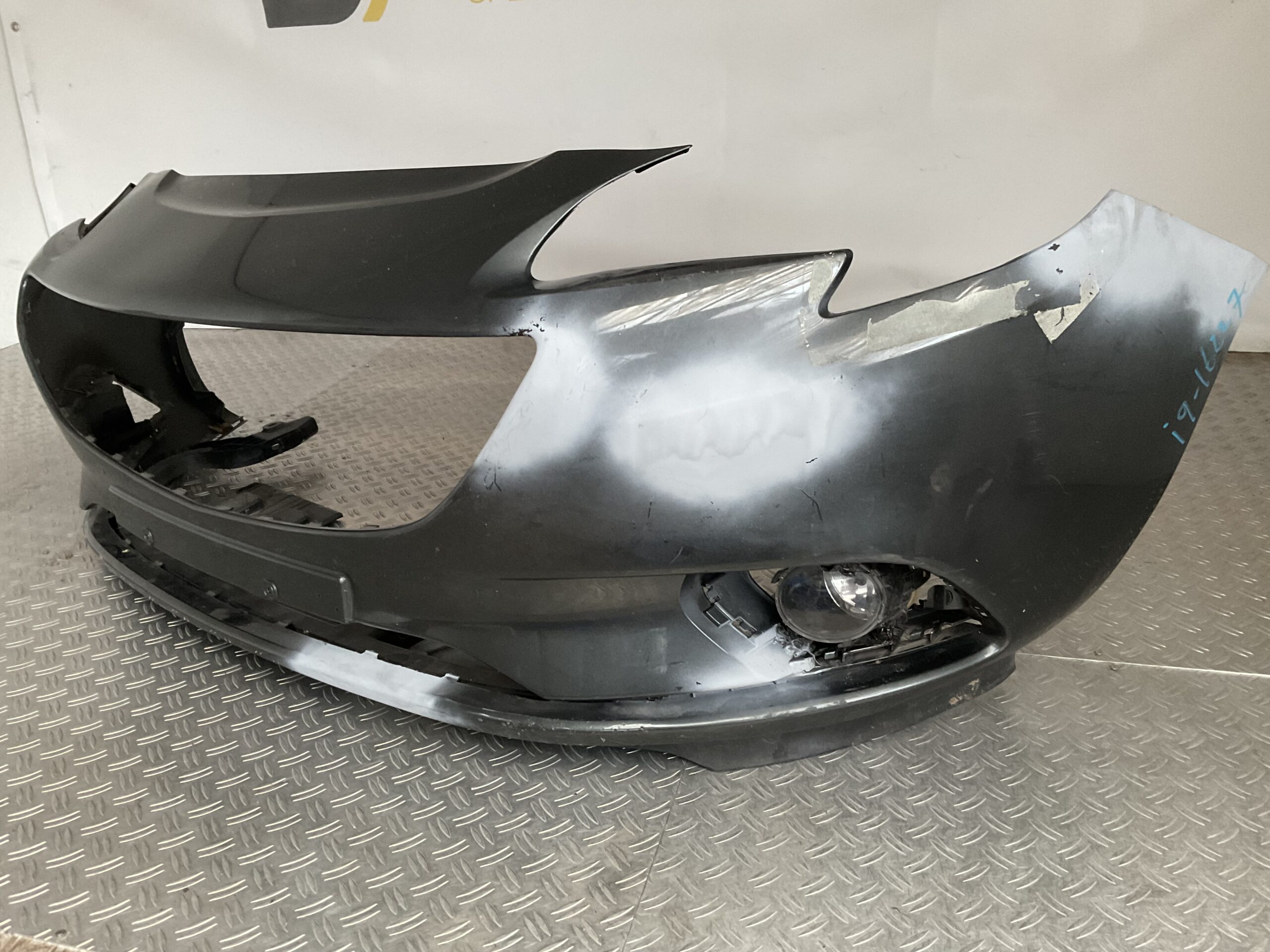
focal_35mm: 29
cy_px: 476
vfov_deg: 48.2
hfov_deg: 61.7
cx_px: 635
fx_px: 1064
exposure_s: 1/33
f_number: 1.8
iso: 200
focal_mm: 3
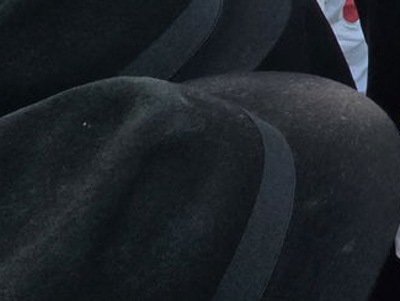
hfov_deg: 17.8
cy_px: -333
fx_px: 647
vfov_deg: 17.2
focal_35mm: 56
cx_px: 855
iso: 50
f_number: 2.2
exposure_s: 1/790
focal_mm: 2.2
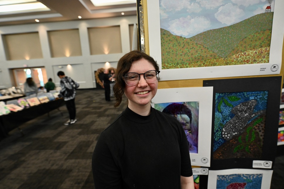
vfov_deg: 77.3
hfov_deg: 100.4
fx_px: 118
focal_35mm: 15
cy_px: 90
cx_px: 141
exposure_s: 1/250
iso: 2500
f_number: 2.8
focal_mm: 14
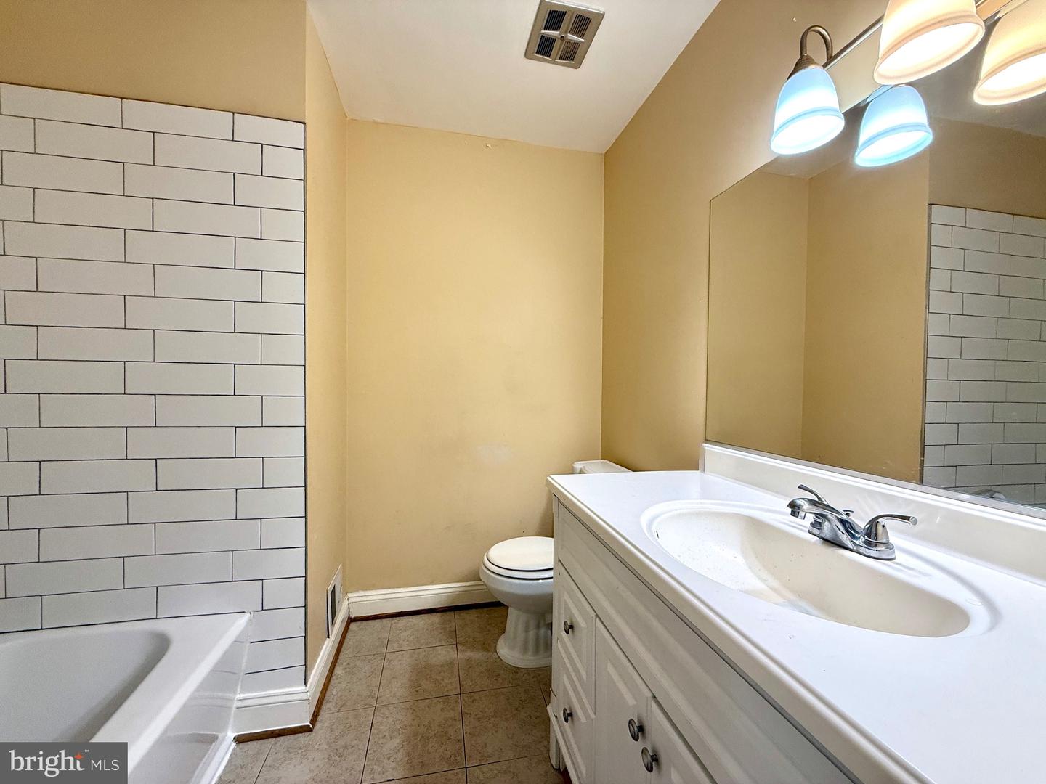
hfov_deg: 102.1
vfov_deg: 85.7
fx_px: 423
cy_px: 392
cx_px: 523
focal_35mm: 14
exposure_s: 1/120
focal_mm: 2.22
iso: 125
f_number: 2.2
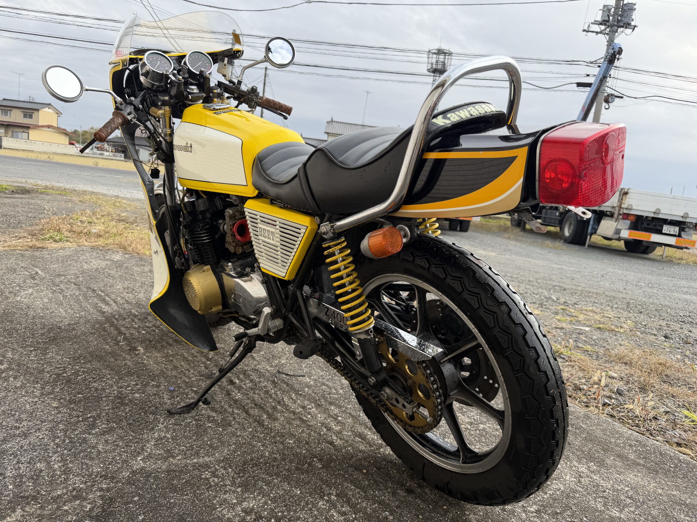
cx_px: 348
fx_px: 483
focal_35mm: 24
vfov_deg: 56.8
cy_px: 261
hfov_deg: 71.6
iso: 80
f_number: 1.78
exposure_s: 1/1949
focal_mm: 6.76
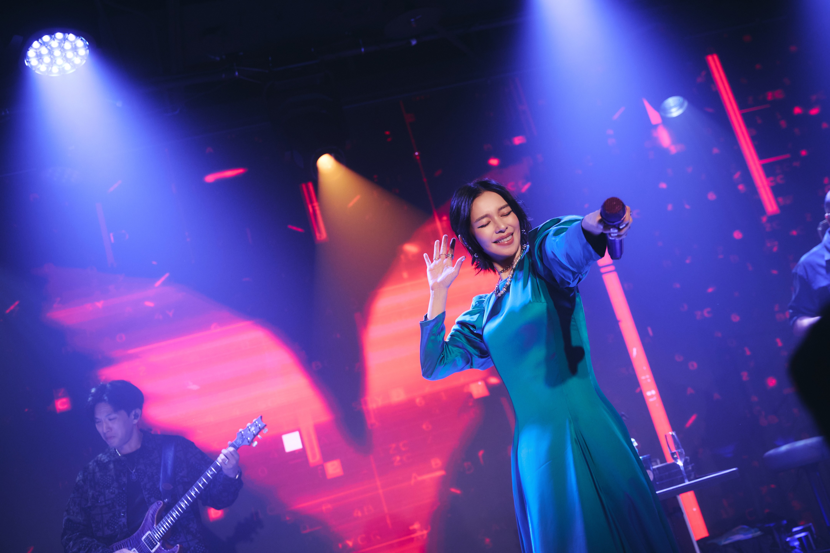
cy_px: 276
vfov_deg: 31.2
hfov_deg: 45.4
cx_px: 415
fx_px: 991
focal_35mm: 43
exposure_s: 1/320
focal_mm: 43
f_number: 2.8
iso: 1250
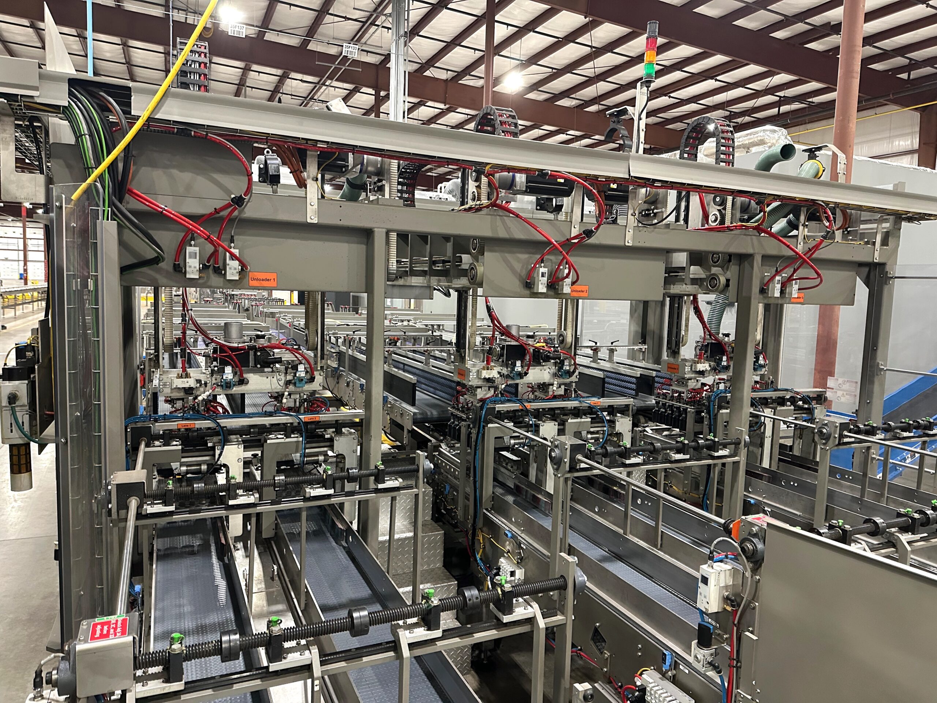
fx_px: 650
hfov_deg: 71.6
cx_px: 468
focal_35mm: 24
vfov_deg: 56.8
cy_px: 352
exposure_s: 1/40
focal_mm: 6.86
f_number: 1.78
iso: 640
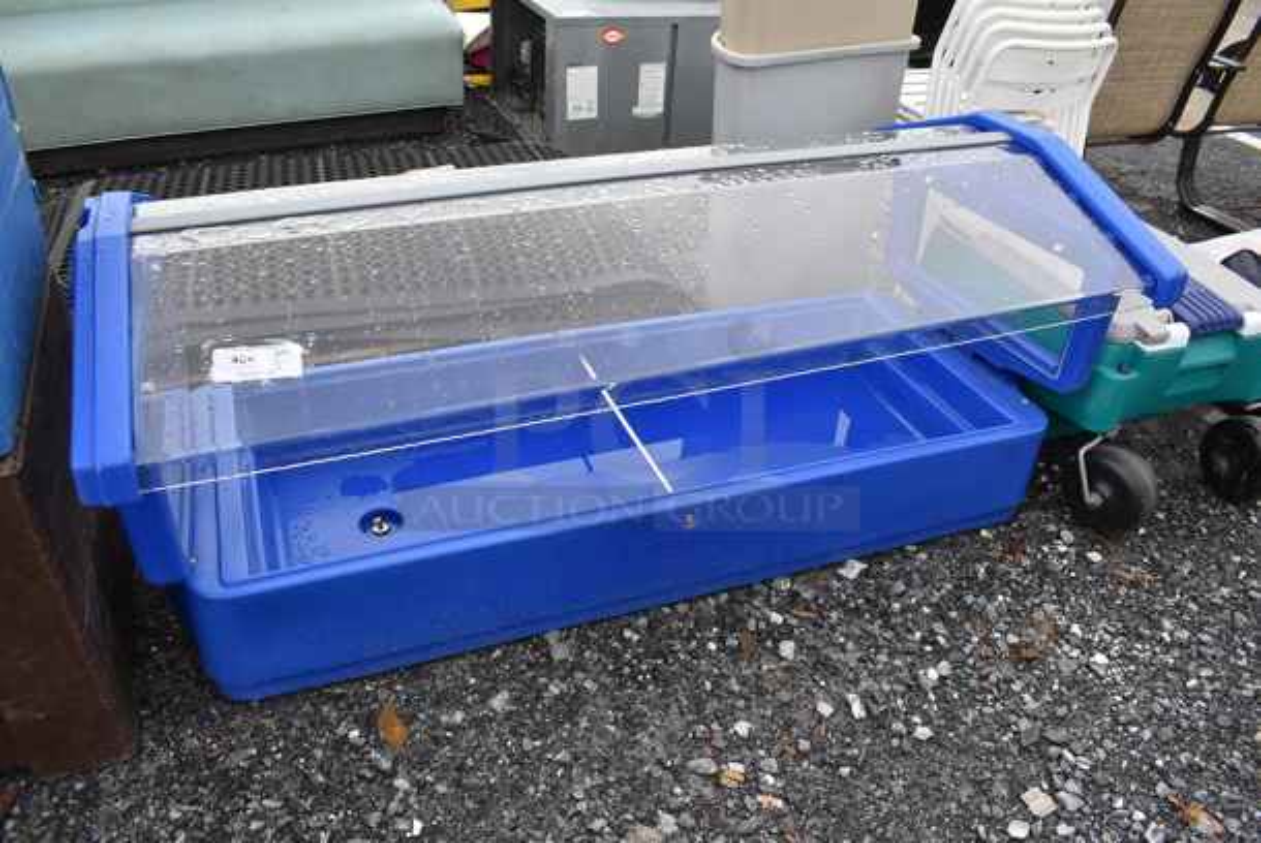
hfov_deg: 67.3
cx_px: 630
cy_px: 422
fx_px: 947
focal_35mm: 27
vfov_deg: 48.0
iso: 200
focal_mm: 18
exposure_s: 1/200
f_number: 6.3
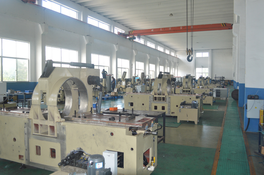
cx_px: 132
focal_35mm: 30
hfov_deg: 62.0
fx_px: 220
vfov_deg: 43.5
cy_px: 88
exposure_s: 1/80
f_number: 4
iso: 400
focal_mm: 20
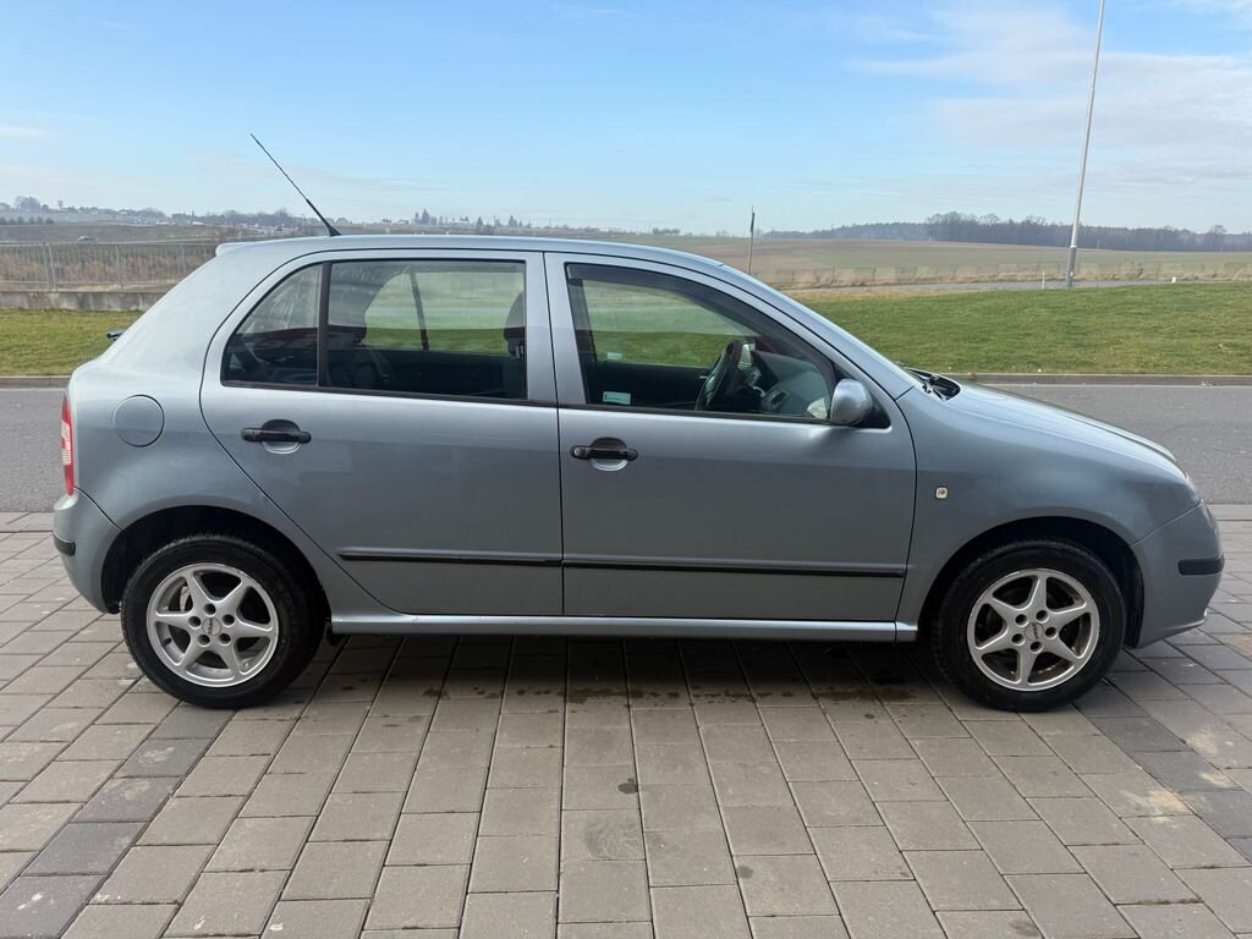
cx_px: 626
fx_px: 868
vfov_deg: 56.8
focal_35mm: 24
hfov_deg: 71.6
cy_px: 470
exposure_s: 1/1139
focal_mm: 6.76
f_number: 1.78
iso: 80
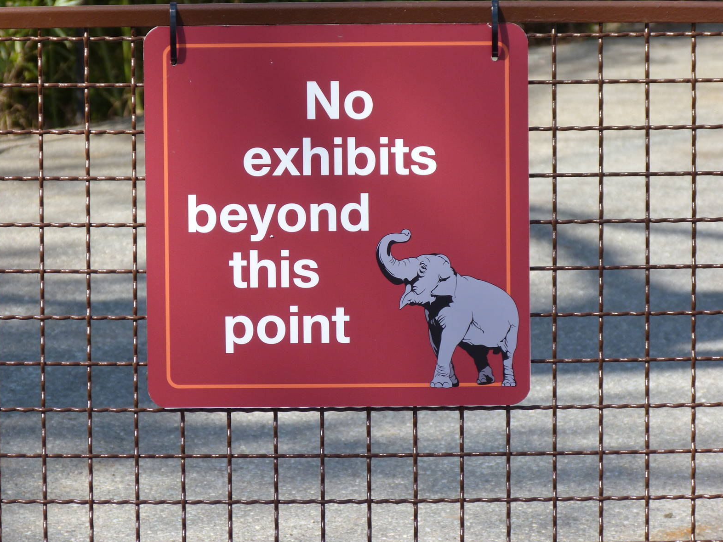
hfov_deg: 8.2
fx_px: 5013
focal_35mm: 240
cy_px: 272
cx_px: 365
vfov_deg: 6.2
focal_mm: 42.4
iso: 80
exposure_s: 1/200
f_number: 4
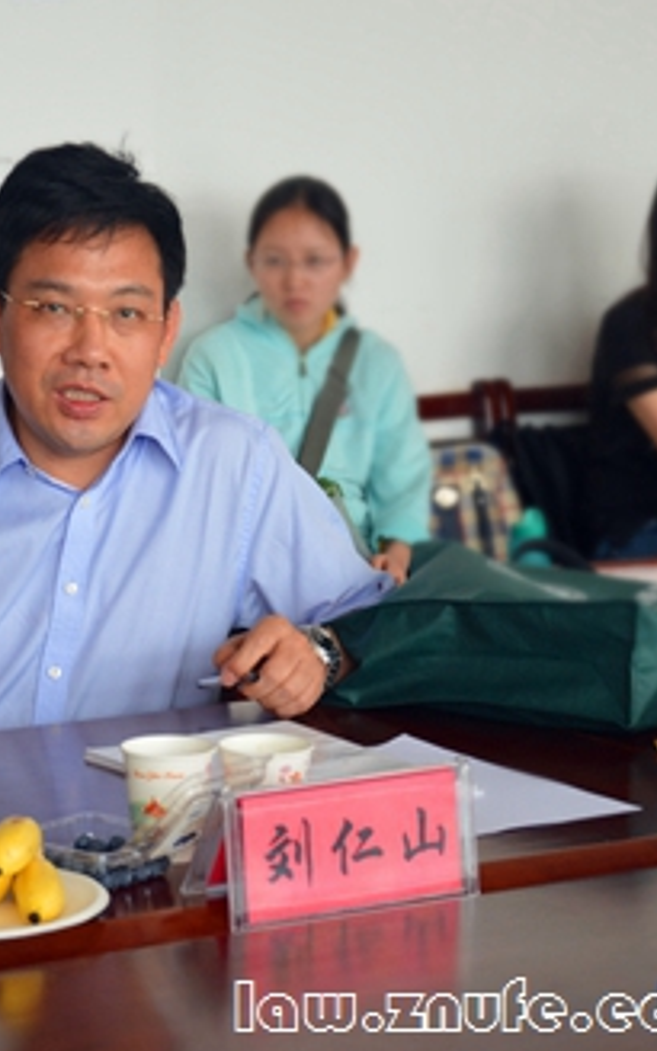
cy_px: 524
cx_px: 58
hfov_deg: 12.4
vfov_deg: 19.9
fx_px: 3002
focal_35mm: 105
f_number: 4.8
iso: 400
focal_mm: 45
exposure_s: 1/30
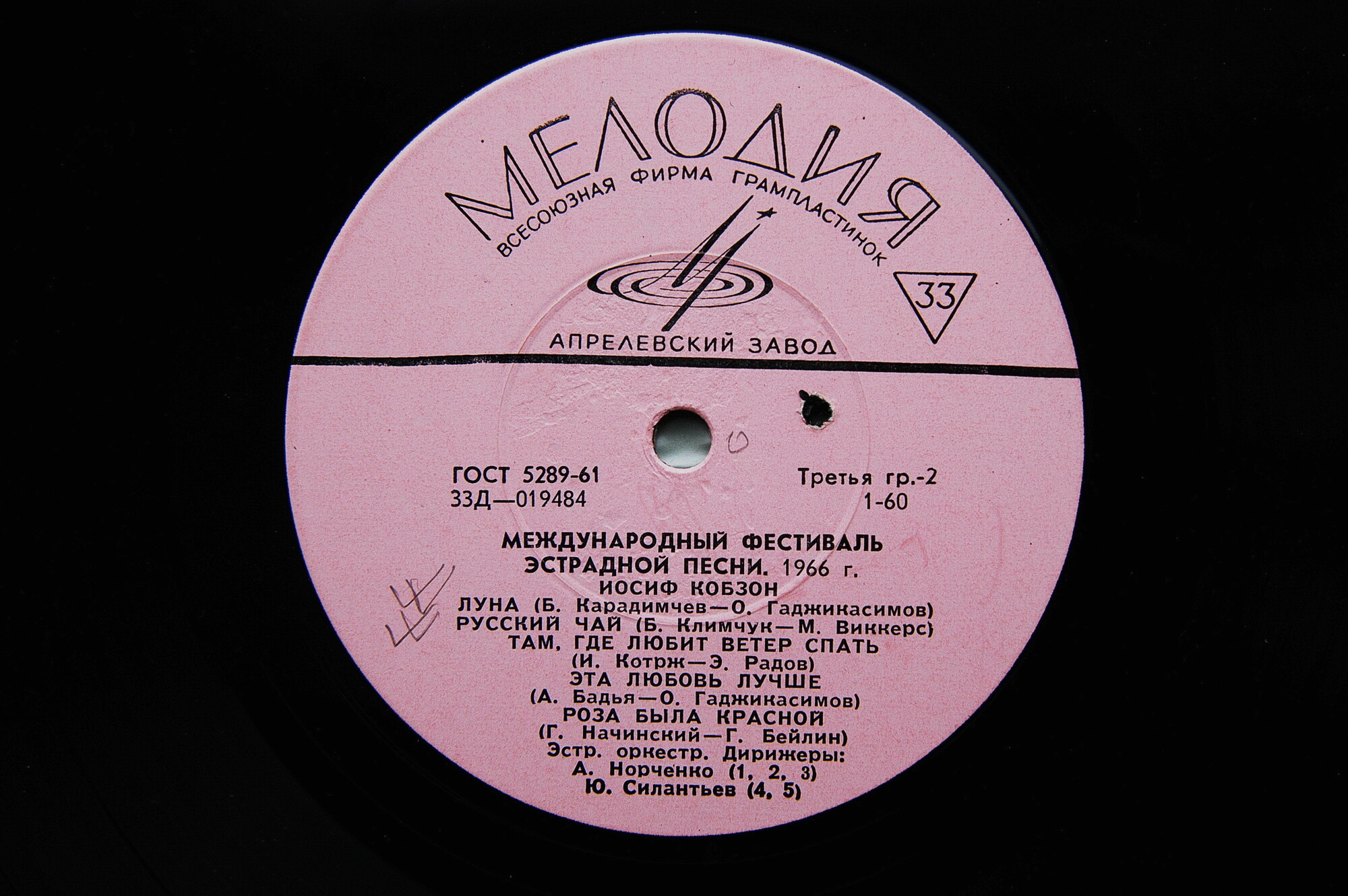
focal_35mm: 52
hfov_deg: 37.9
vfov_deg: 25.7
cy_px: 448
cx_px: 674
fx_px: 1964
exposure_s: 1/90
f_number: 5
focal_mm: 35
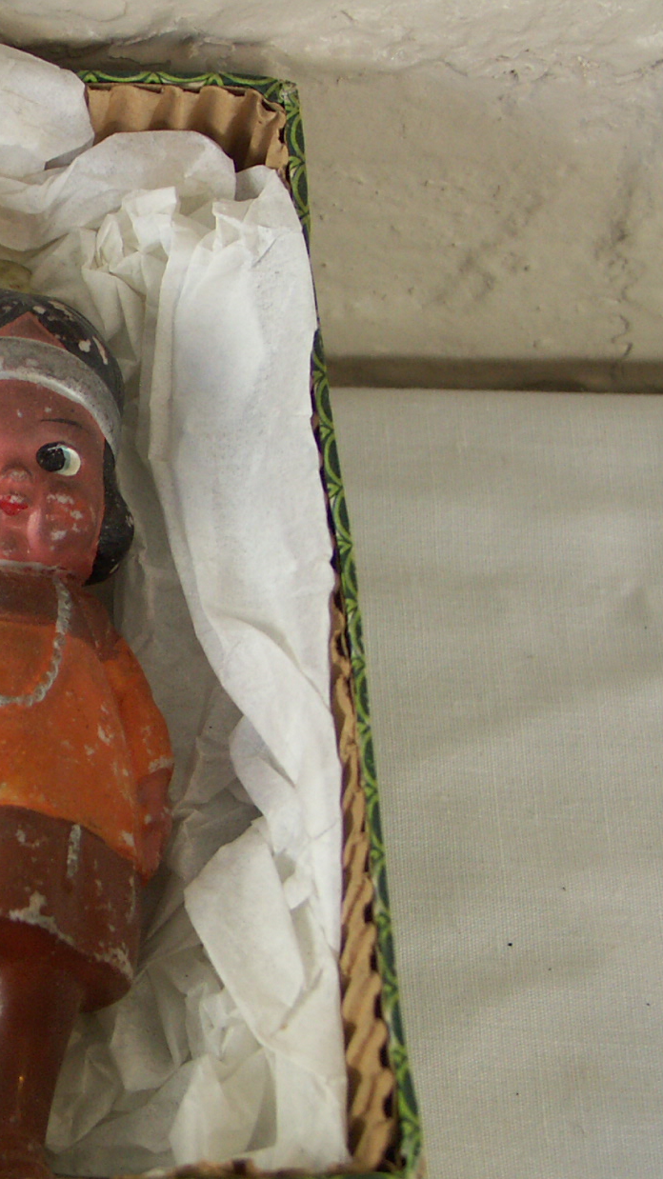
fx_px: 3033
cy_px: 727
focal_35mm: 97
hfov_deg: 12.1
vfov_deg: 22.0
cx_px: -188
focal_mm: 13.72
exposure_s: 1/40
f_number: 3.2
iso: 100
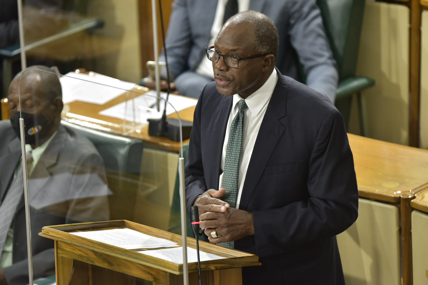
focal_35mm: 270
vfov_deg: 5.1
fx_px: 3210
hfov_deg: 7.6
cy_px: 142
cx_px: 214
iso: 1250
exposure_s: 1/125
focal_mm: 270
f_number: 3.5
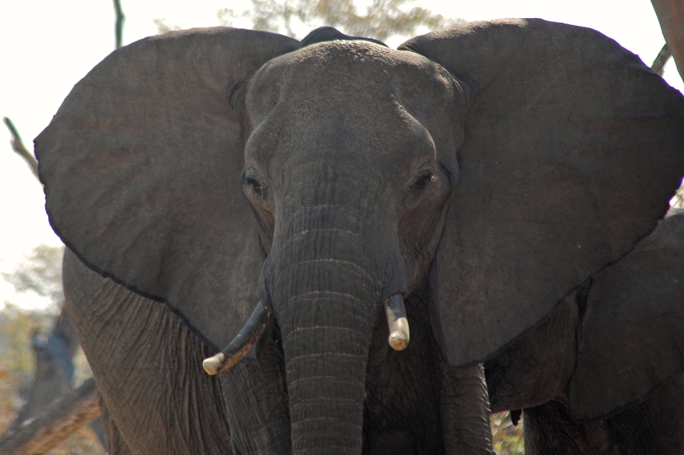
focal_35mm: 450
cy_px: 228
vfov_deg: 3.1
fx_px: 8543
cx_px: 342
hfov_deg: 4.6
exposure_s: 1/160
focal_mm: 300
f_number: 9
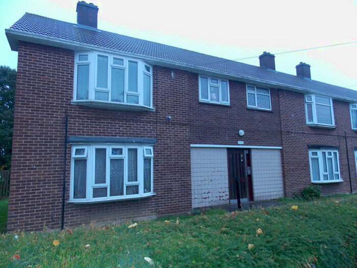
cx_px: 178
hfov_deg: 73.9
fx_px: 237
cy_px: 134
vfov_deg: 58.9
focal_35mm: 23
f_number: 3.1
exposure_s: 1/30
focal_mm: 4
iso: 125
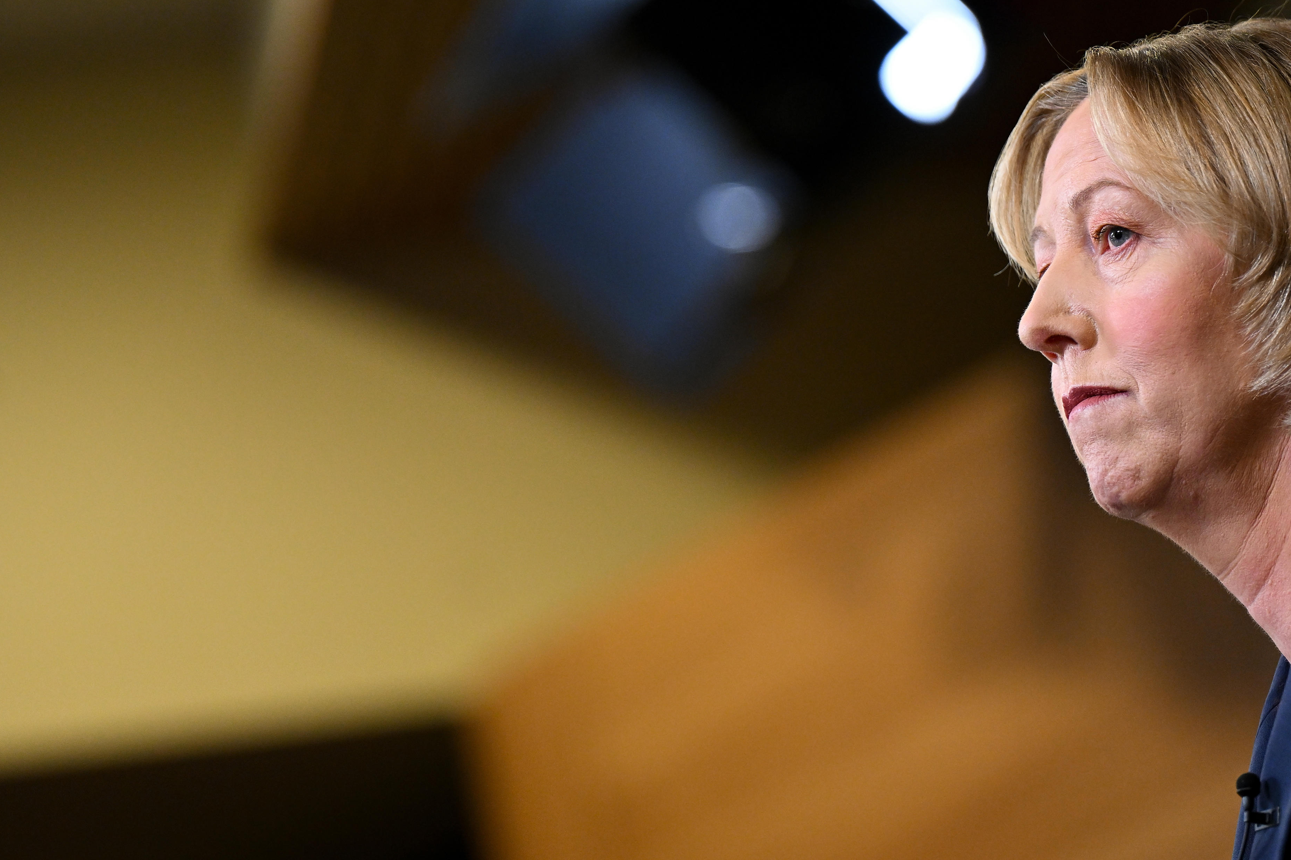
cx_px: 817
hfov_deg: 7.6
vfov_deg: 5.1
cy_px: 343
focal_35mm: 270
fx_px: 9681
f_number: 2.8
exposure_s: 1/500
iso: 2000
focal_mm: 200
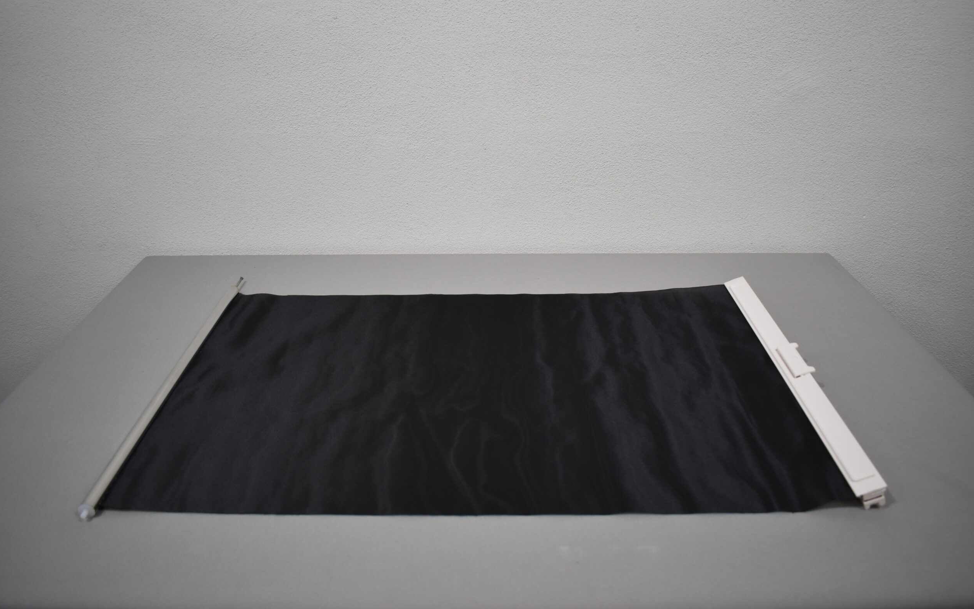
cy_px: 289
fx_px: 743
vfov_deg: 44.5
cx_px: 485
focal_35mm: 28
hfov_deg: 66.5
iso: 500
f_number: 3.5
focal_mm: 18
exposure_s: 1/250
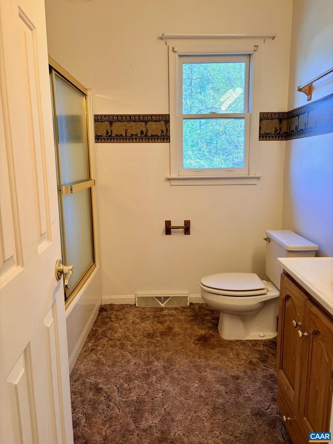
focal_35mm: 26
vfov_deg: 67.3
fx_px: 333
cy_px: 222
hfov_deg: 53.1
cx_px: 166
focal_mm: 5.96
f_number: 1.6
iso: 80
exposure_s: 1/60
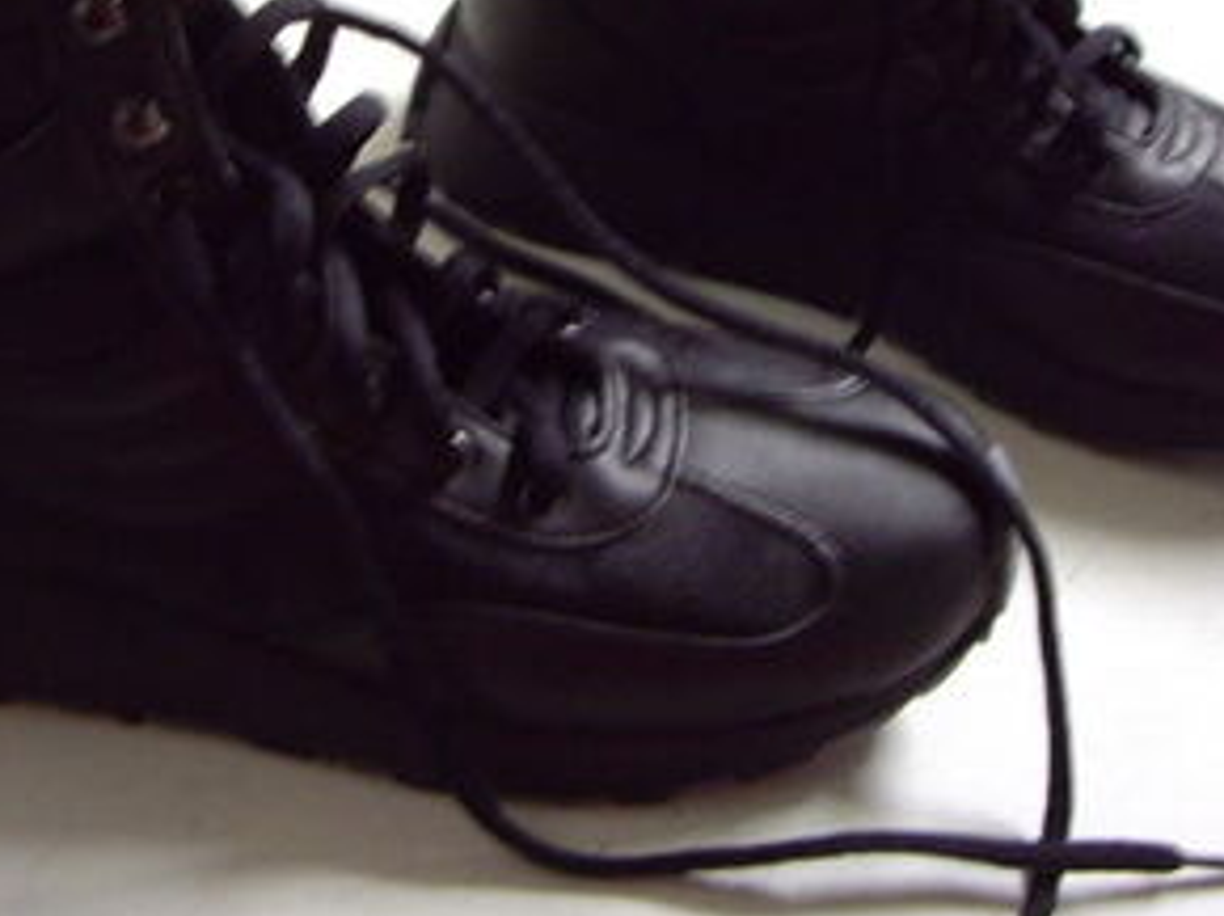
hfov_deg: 30.7
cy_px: 211
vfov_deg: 23.0
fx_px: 2226
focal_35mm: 63
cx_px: 498
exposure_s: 1/4
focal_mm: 6.2
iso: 200
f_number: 2.7
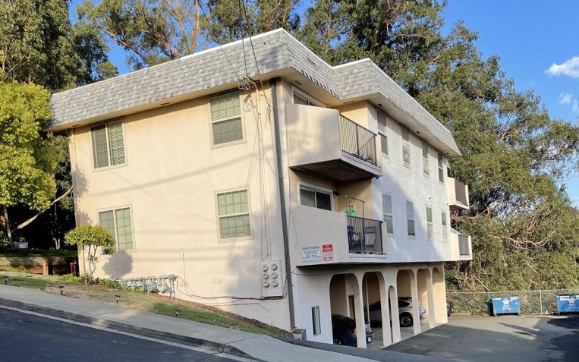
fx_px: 584
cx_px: 290
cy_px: 280
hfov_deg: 52.7
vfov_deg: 33.6
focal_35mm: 37
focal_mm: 4.2
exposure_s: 1/1770
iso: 32
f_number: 1.6
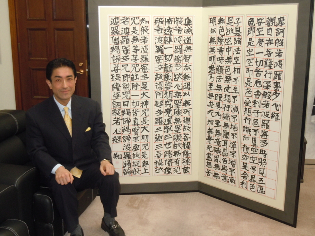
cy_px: 118
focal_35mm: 45
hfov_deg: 42.1
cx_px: 158
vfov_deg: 32.2
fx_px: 409
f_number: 4.6
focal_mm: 8.1
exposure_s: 1/30
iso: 400
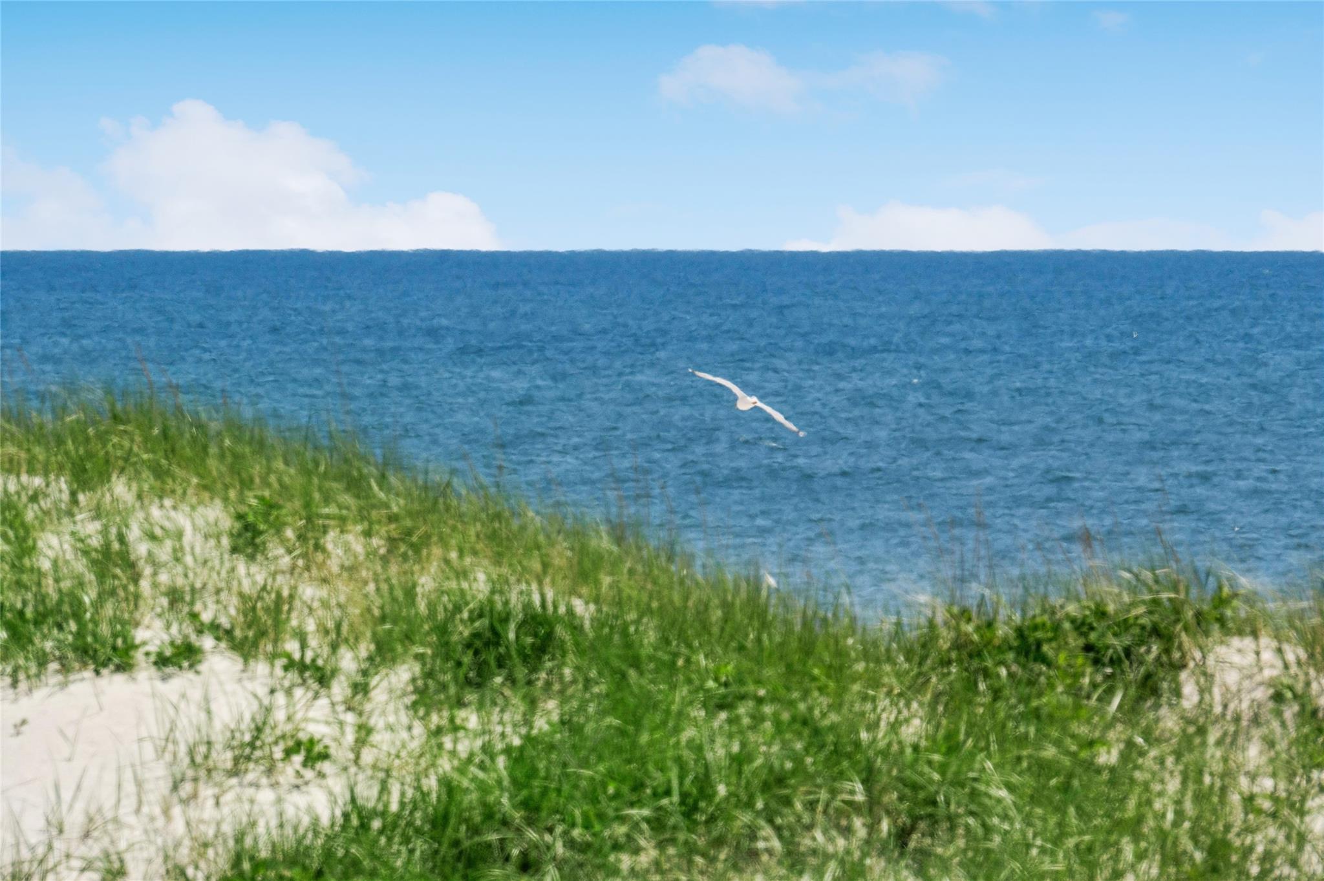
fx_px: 22053
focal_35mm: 600
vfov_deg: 2.3
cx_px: 662
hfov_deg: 3.4
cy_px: 440
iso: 200
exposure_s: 1/1250
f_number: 11
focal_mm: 400
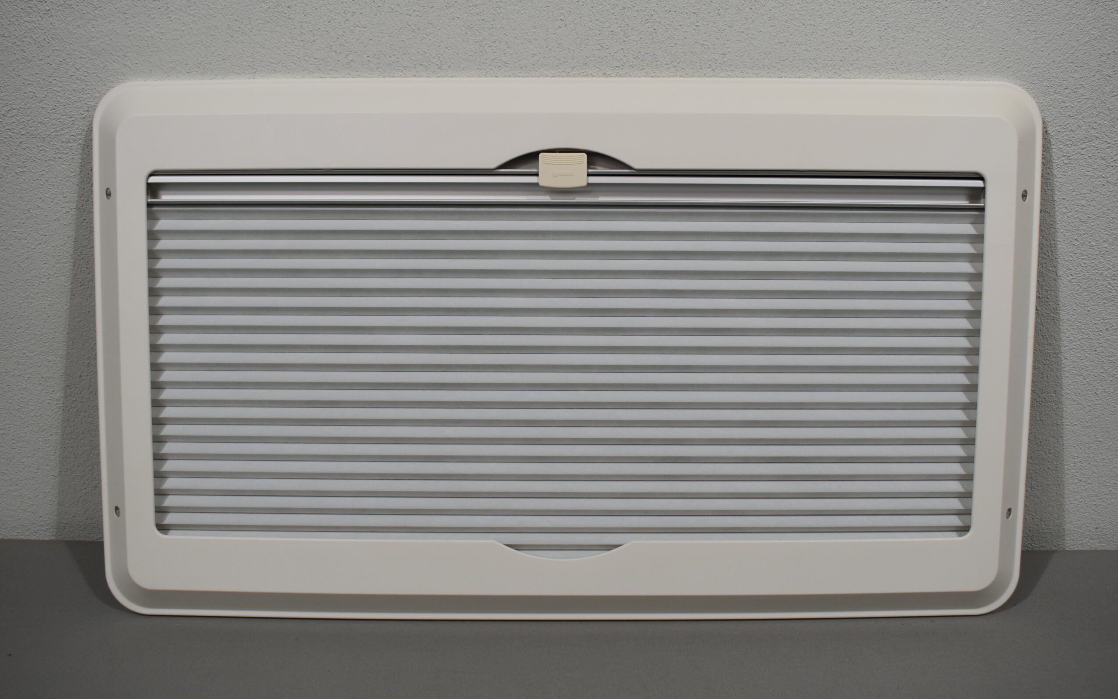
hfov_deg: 52.7
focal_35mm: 37
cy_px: 339
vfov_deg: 34.4
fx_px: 1127
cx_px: 563
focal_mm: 24
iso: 250
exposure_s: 1/125
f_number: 5.6
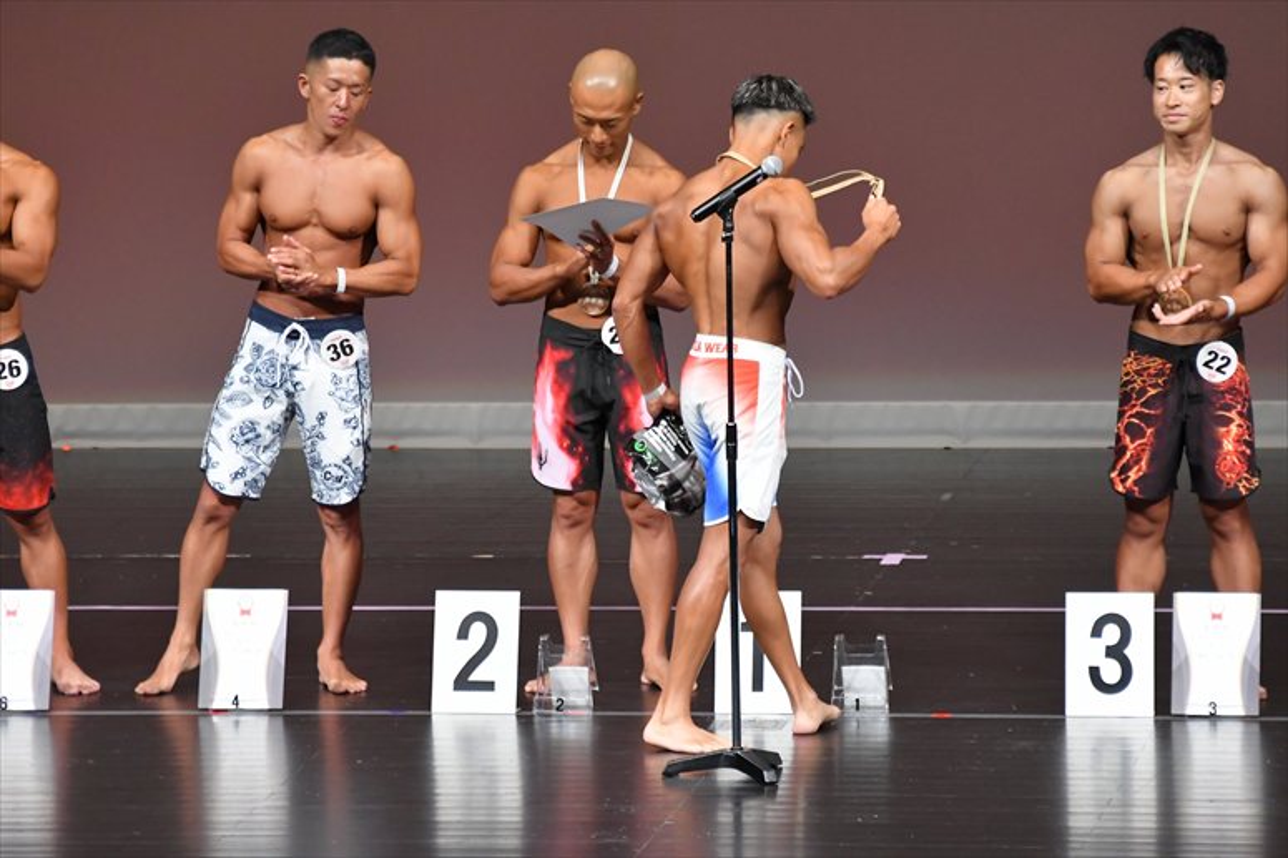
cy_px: 429
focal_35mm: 315
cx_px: 644
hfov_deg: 6.5
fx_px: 11265
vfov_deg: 4.4
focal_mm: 210
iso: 4000
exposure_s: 1/400
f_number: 5.6
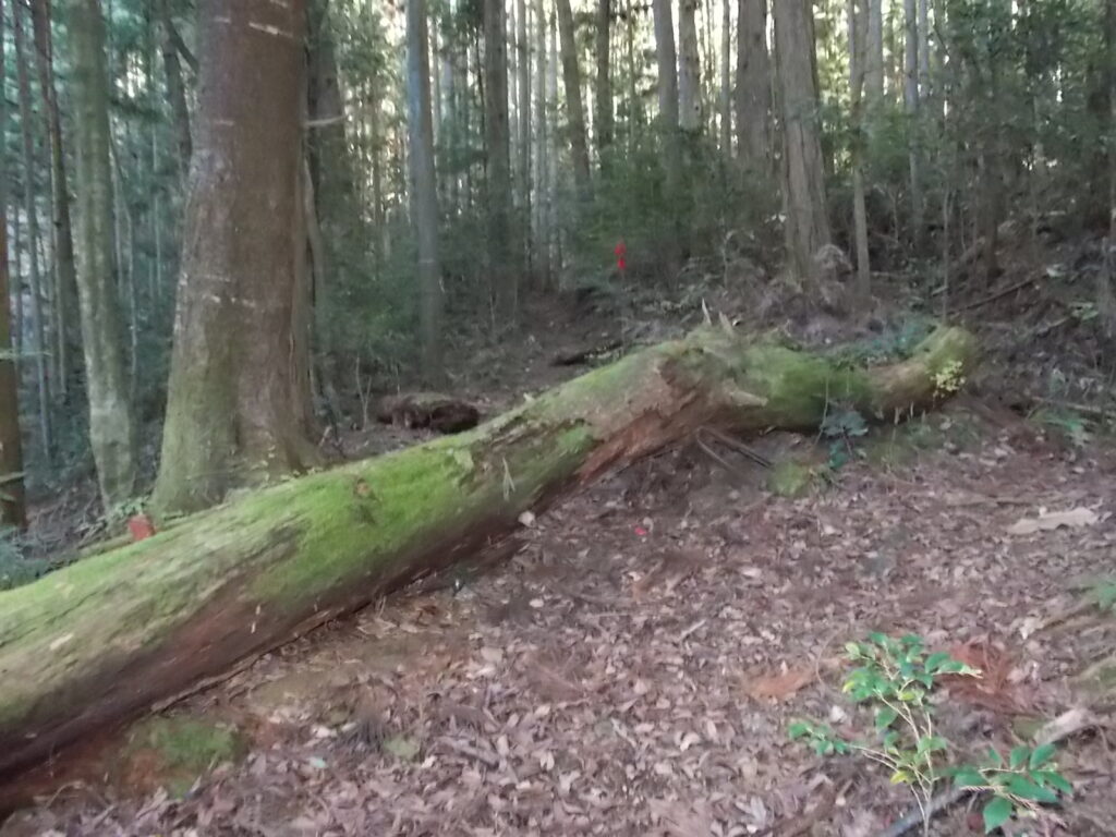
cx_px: 558
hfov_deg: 67.3
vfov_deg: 53.1
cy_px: 418
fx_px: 838
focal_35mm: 26
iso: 800
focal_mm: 4.6
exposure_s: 1/25
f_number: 3.2
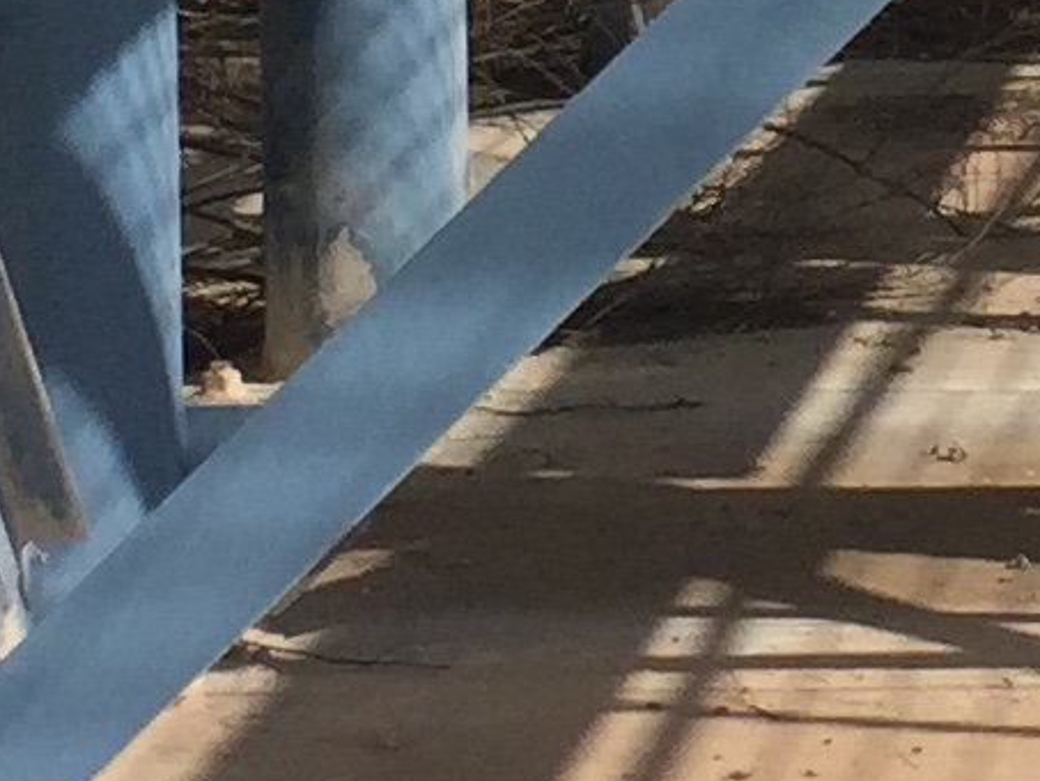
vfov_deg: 6.9
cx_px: 1534
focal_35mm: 209
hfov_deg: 9.2
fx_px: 6281
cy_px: -602
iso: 32
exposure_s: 1/3049
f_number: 2.2
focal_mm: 4.15
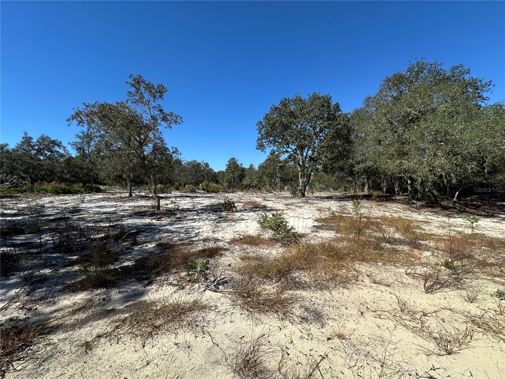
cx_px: 252
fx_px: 204
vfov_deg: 85.7
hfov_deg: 102.1
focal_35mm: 14
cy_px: 190
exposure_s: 1/2020
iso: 40
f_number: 2.2
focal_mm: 2.22
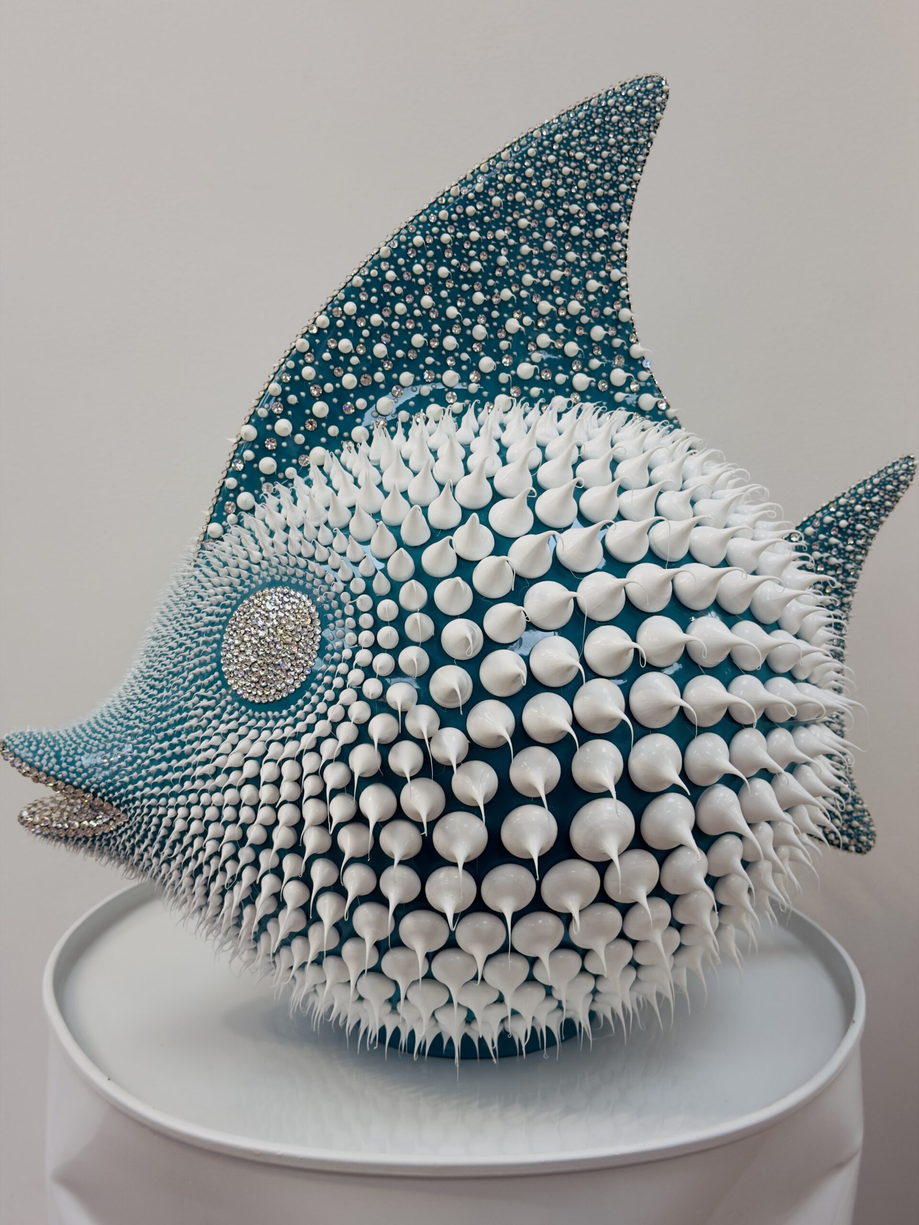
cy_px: 612
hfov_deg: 30.3
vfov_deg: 39.7
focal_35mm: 48
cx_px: 460
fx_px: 1699
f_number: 1.78
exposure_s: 1/148
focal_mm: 6.76
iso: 50
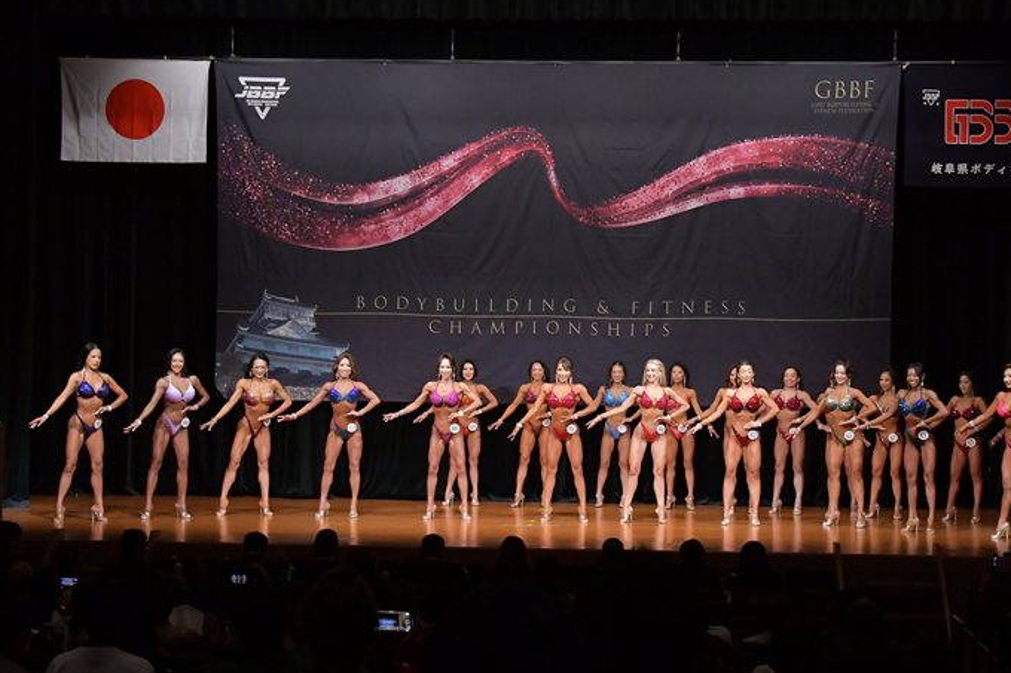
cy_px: 352
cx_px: 572
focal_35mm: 82
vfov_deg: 16.6
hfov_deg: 24.7
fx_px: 2302
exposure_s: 1/400
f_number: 5.6
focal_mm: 48
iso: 5000
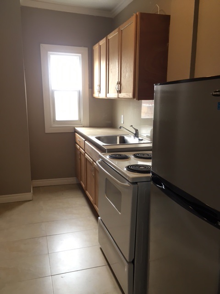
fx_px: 246
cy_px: 147
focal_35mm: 29
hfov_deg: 48.2
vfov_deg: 61.7
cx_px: 110
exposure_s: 1/30
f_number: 2.2
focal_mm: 4.15
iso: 64
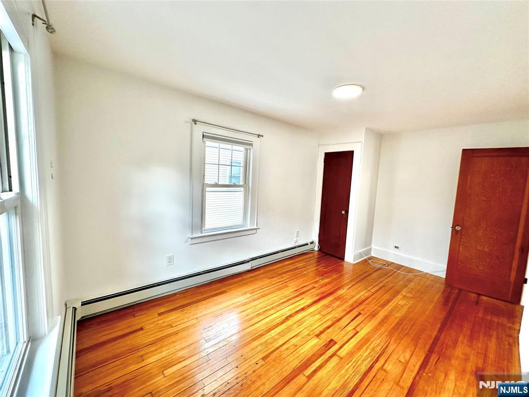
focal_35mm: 14
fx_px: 214
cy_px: 198
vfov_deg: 85.7
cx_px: 264
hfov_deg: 102.1
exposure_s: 1/120
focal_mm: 2.22
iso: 160
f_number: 2.2
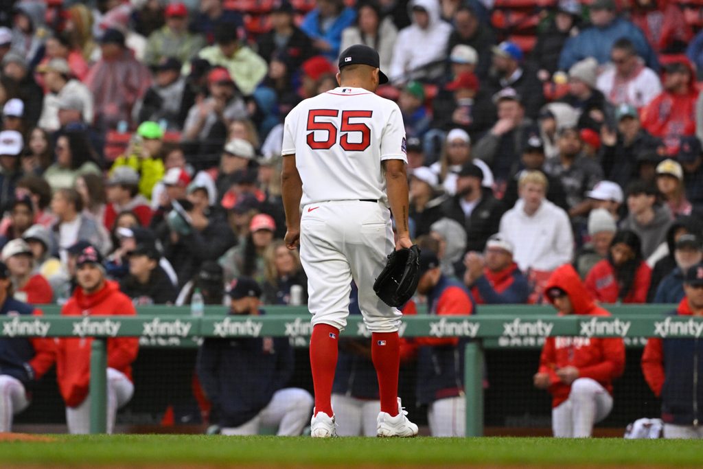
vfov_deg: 3.4
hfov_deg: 5.2
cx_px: 352
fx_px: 7812
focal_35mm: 400
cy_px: 234
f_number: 5.6
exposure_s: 1/2500
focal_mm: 400
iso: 3600
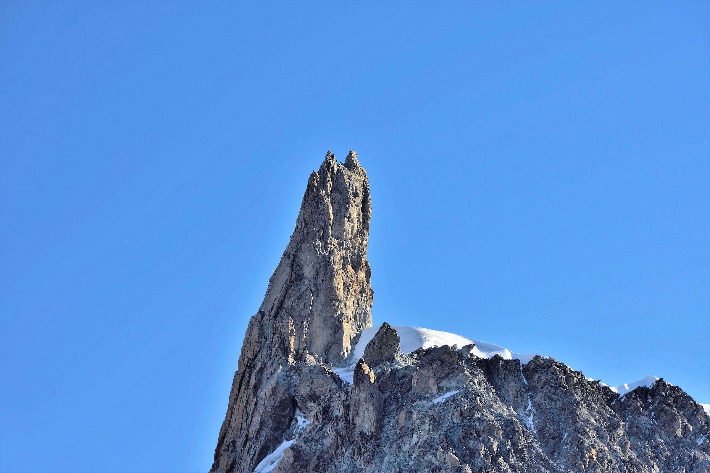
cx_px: 355
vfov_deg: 6.8
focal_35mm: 202
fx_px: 3993
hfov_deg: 10.2
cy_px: 236
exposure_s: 1/50
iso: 100
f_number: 11
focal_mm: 135
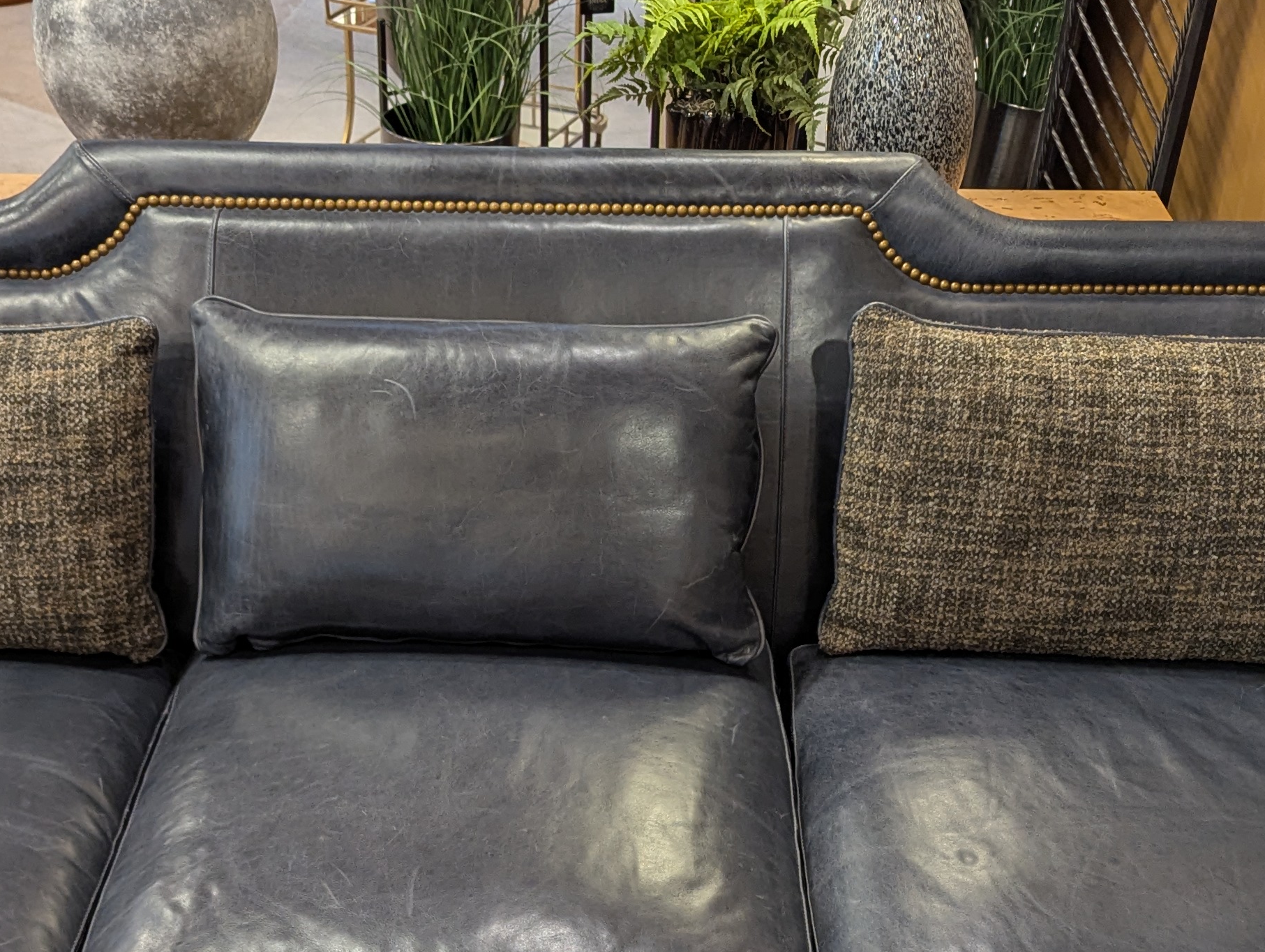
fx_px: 1976
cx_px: 572
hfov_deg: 35.5
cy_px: 672
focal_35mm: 54
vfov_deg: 26.9
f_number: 1.85
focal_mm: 6.81
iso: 286
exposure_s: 1/120
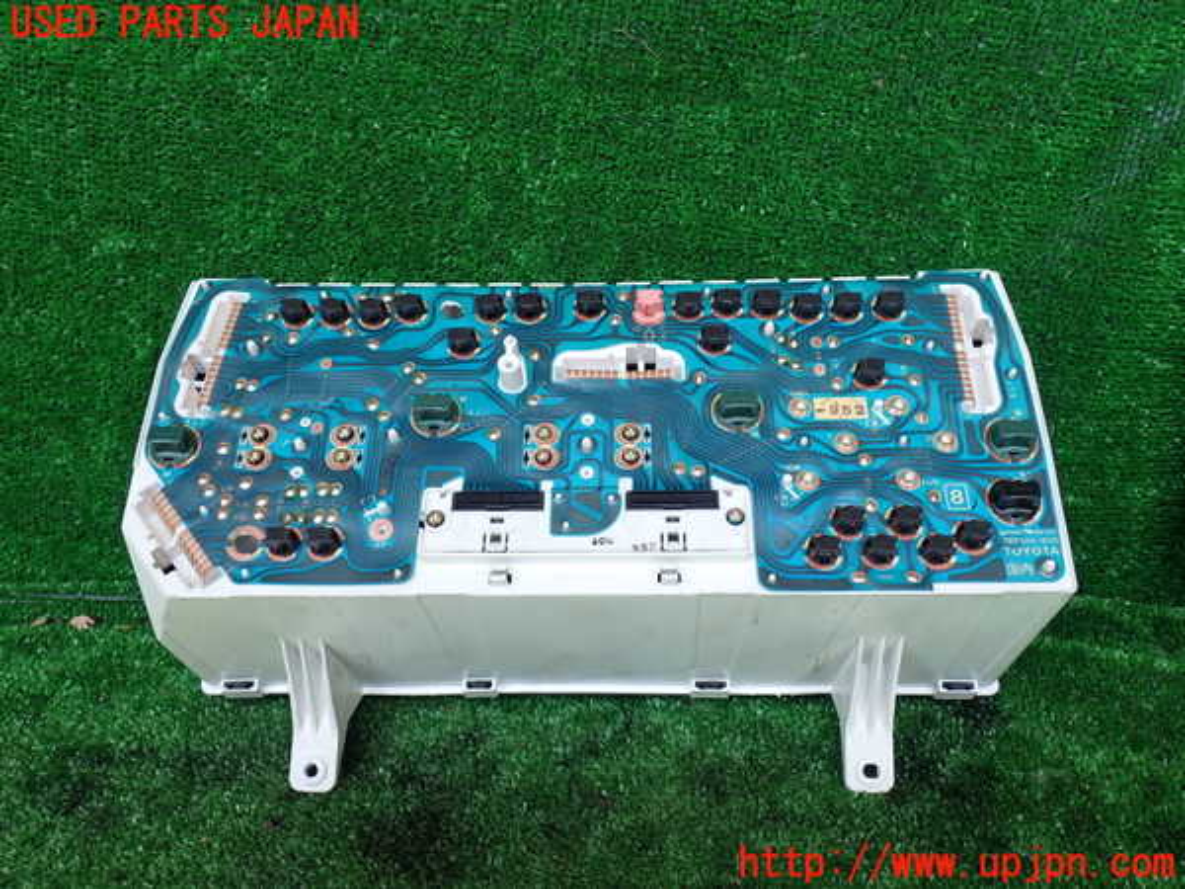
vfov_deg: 46.8
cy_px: 444
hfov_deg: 60.0
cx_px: 592
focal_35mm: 30
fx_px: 1027
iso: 100
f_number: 3.2
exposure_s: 1/60
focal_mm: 5.4
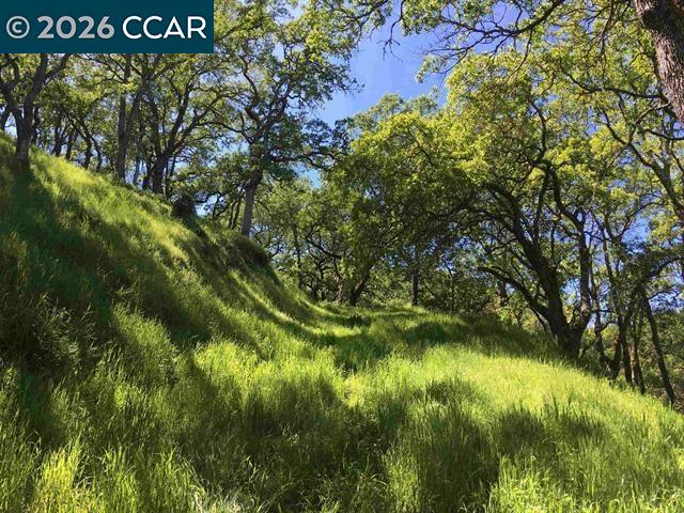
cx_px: 342
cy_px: 256
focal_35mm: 29
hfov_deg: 61.7
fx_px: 573
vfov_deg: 48.2
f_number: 2.2
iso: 25
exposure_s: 1/458
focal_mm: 4.15
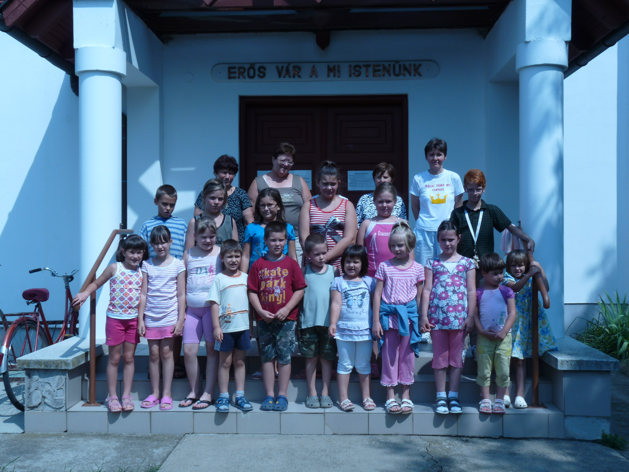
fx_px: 781
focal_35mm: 43
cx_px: 314
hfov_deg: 43.9
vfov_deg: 33.6
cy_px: 236
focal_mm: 7.6
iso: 100
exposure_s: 1/500
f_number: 6.3
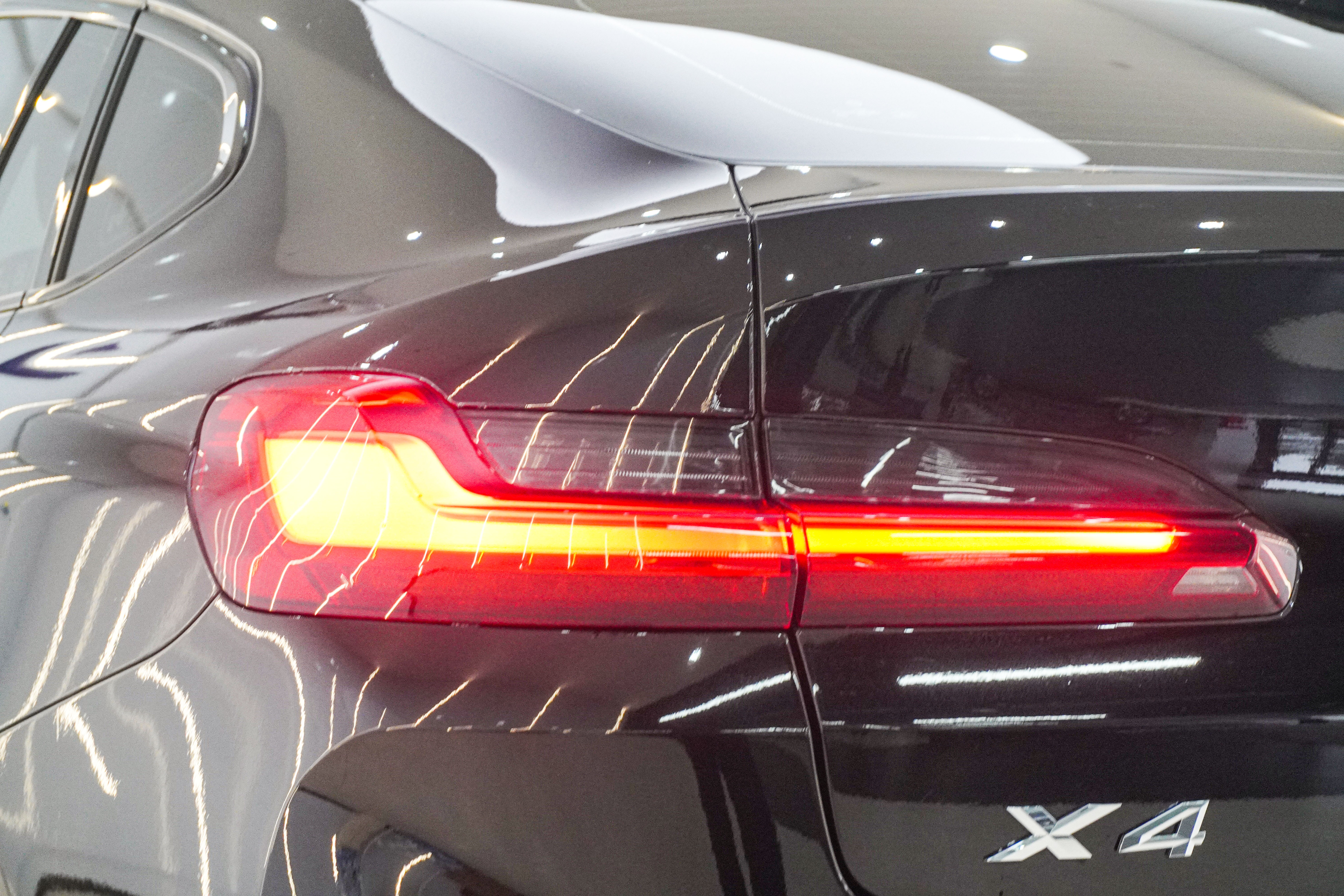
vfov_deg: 18.2
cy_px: 448
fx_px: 2800
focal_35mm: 75
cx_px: 672
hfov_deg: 27.0
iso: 2500
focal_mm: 50
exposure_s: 1/80
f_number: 6.3
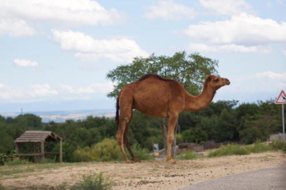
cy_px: 95
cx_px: 143
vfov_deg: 13.0
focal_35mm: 105
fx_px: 834
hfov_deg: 19.5
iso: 200
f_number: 2.8
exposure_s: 1/2000
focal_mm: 70
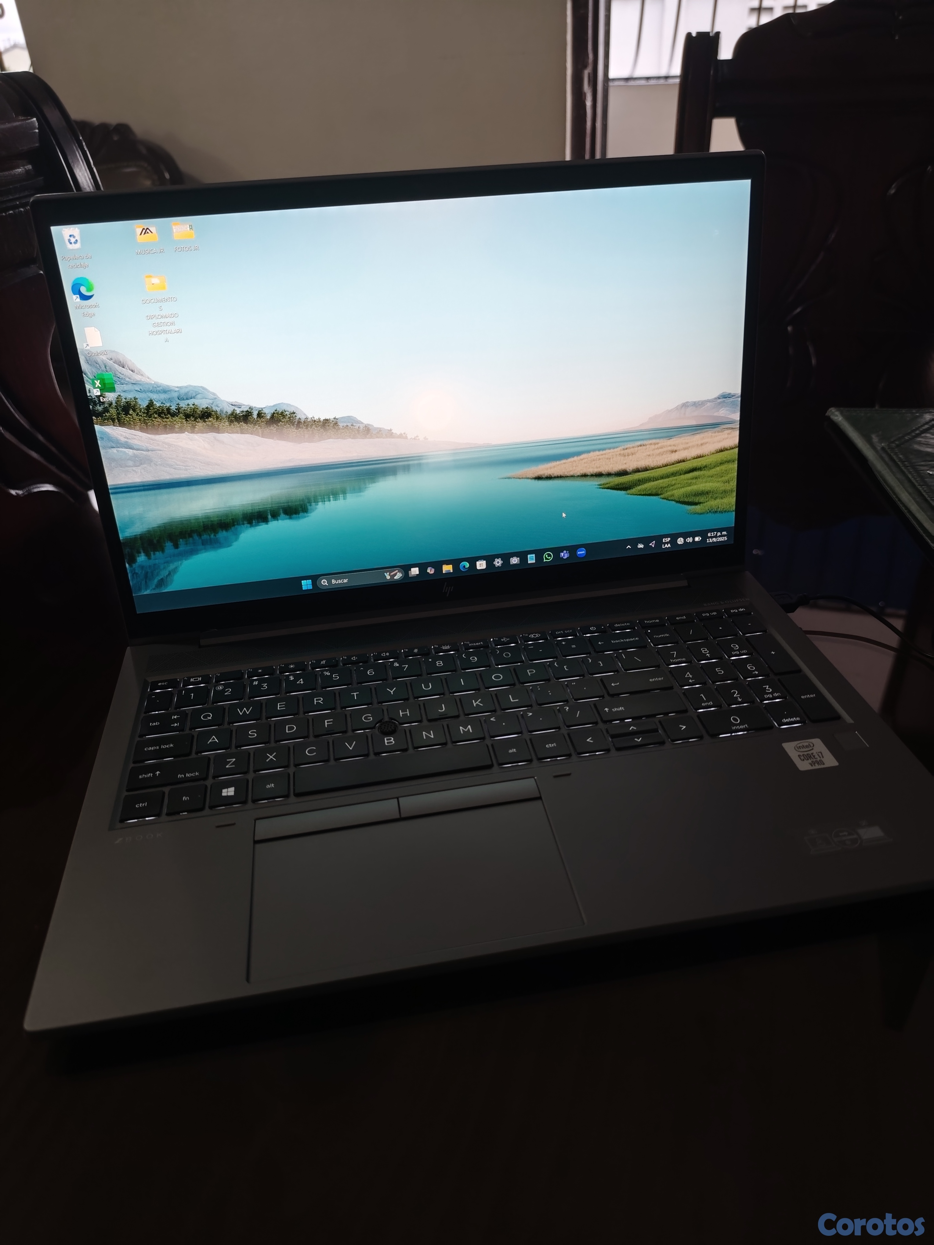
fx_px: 827
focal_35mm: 23
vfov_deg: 73.9
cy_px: 622
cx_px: 467
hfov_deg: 58.9
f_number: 1.65
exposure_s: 1/50
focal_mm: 6.19
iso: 800
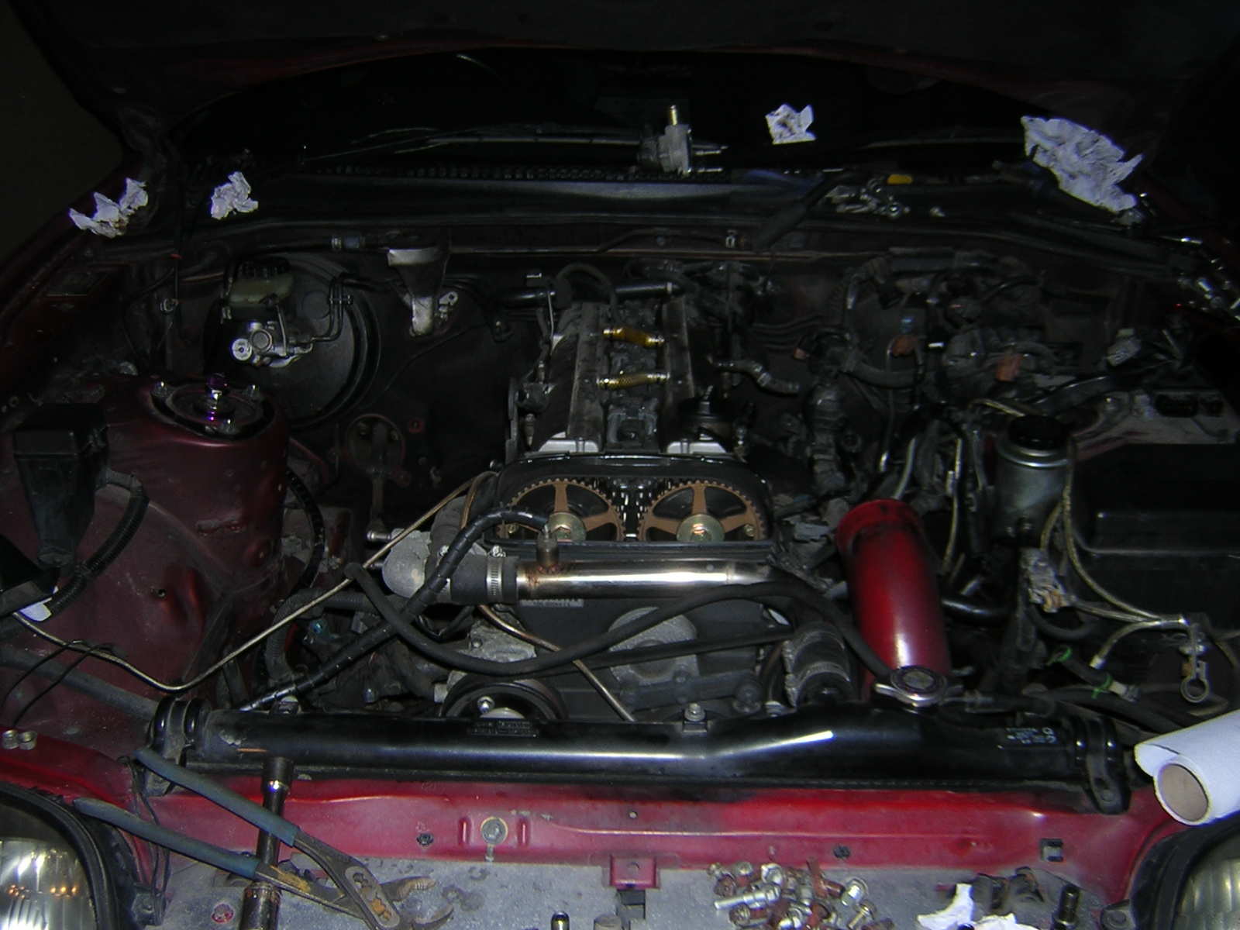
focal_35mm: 36
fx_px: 1290
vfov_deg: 39.7
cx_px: 620
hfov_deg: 51.4
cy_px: 465
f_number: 2.6
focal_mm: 4.7
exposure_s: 1/60.1
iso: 100
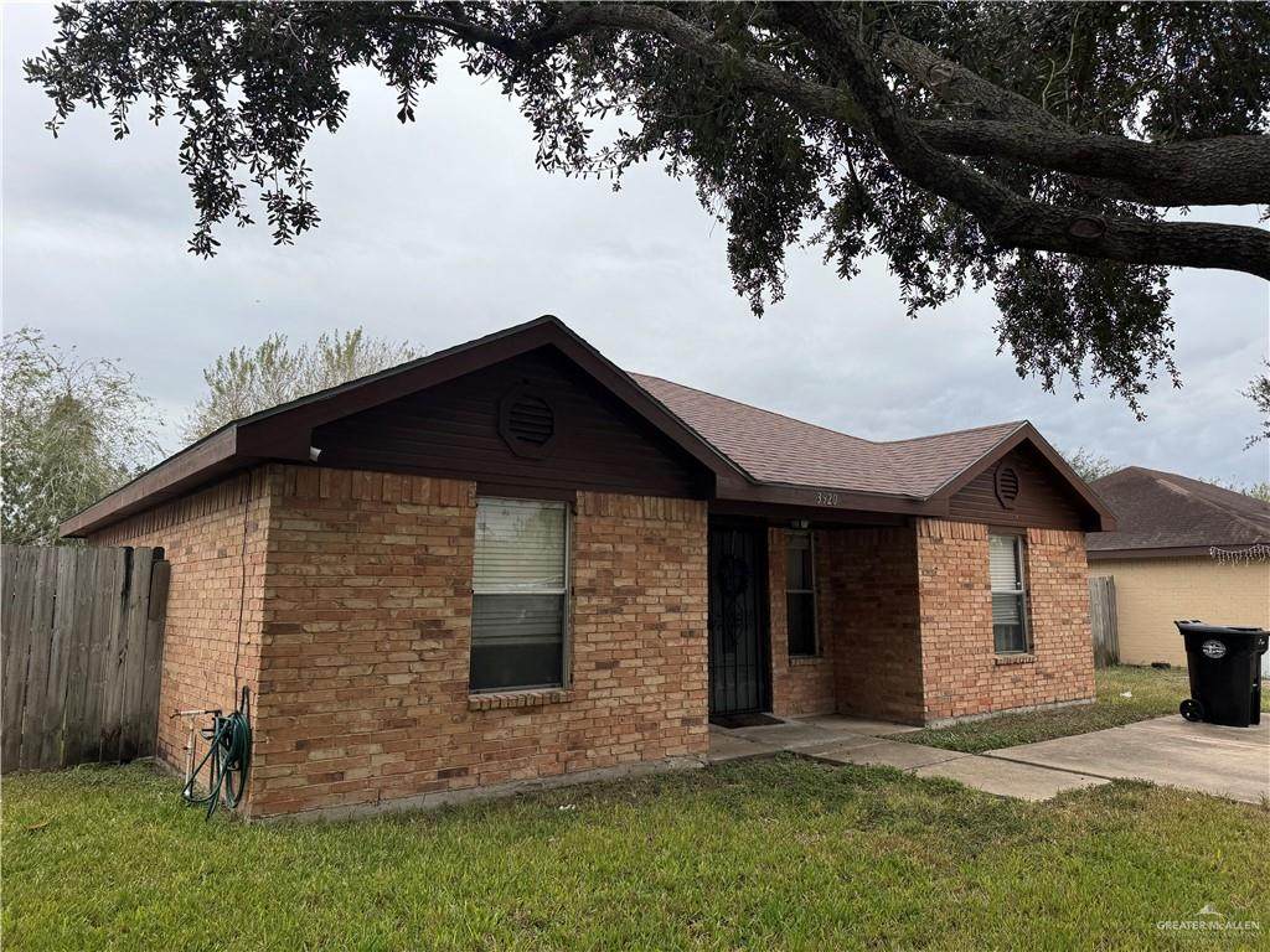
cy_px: 476
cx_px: 635
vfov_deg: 56.8
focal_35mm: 24
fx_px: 881
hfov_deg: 71.6
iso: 80
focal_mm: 6.76
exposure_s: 1/1238
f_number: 1.78
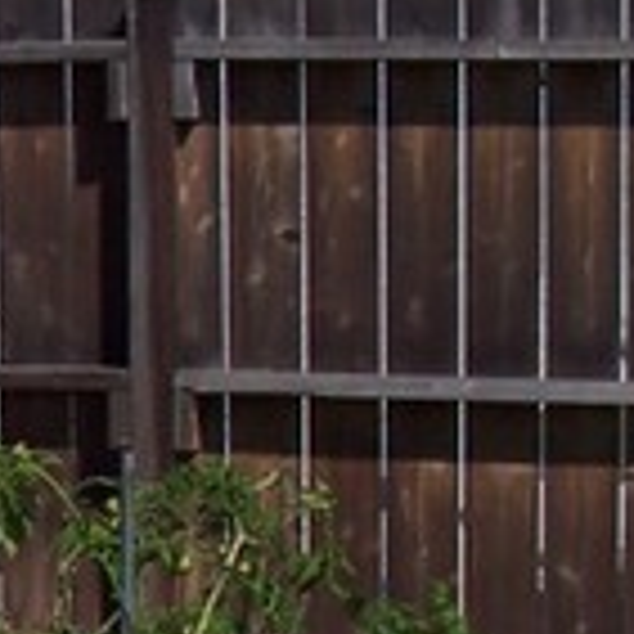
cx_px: -773
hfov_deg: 7.8
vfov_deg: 8.2
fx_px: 4372
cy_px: 832
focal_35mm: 211
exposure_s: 1/1000
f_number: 5.6
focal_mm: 7
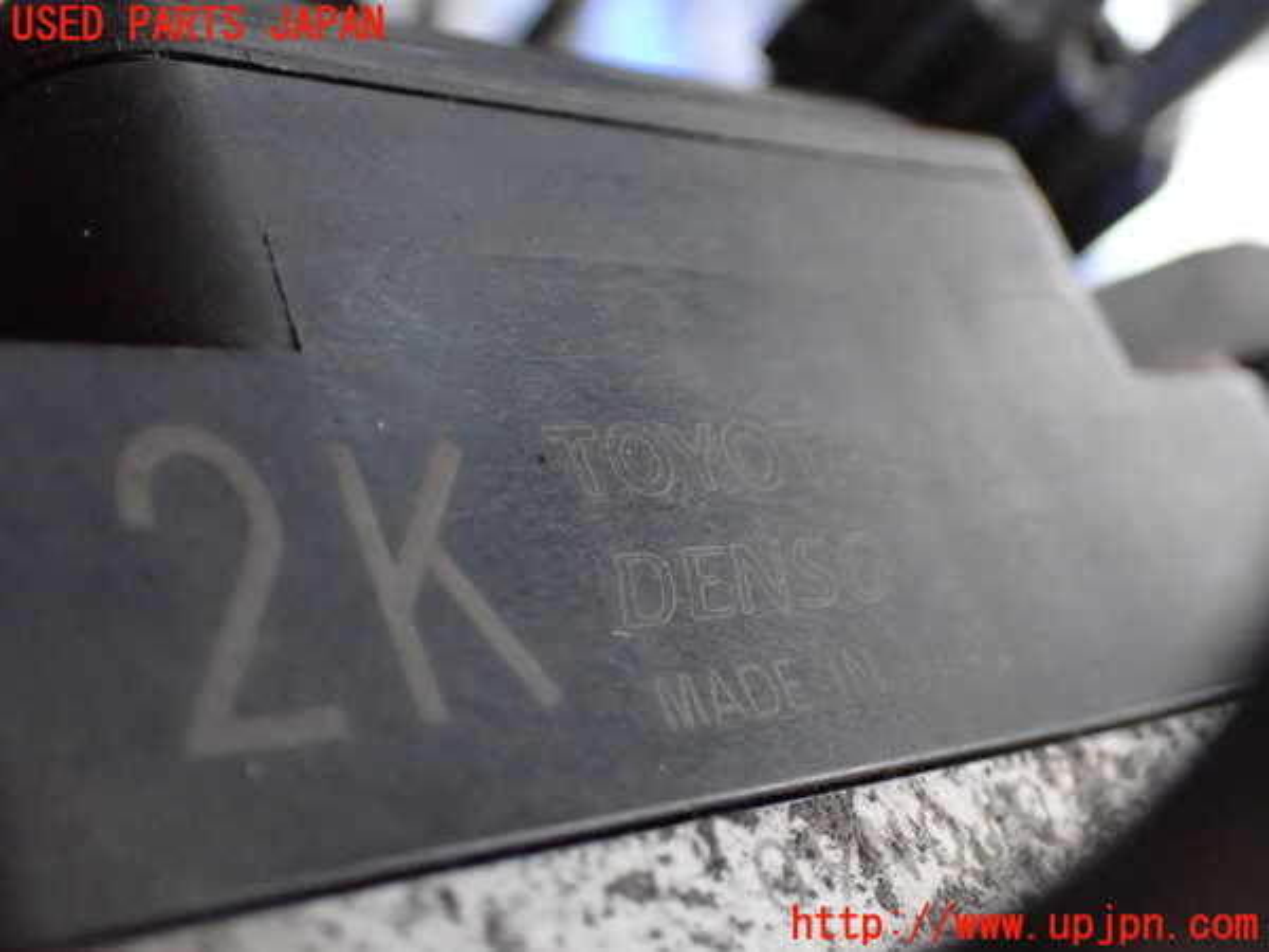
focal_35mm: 47
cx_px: 634
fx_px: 1723
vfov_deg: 30.9
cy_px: 476
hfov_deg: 40.4
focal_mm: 8.4
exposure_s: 1/50
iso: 2500
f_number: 3.1
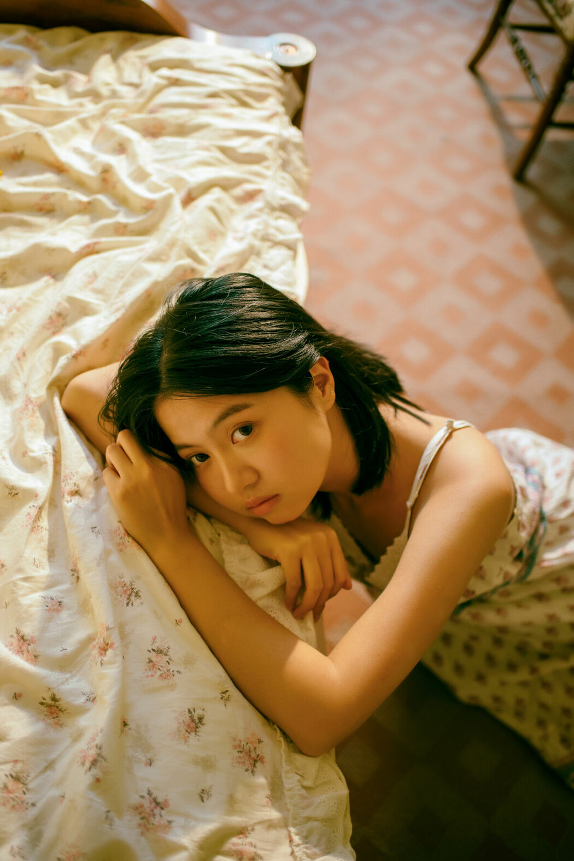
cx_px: 287
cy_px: 430
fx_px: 837
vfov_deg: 54.4
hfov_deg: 37.9
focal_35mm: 35
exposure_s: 1/250
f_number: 1.8
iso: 800
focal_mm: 35
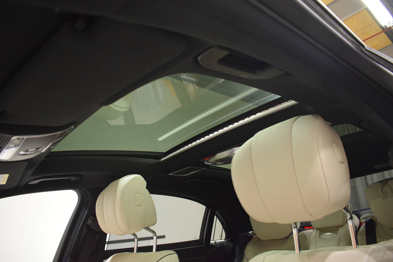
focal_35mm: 27
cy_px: 131
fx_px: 295
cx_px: 196
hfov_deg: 67.4
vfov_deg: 47.9
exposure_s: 1/60
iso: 1400
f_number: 3.5
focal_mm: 18
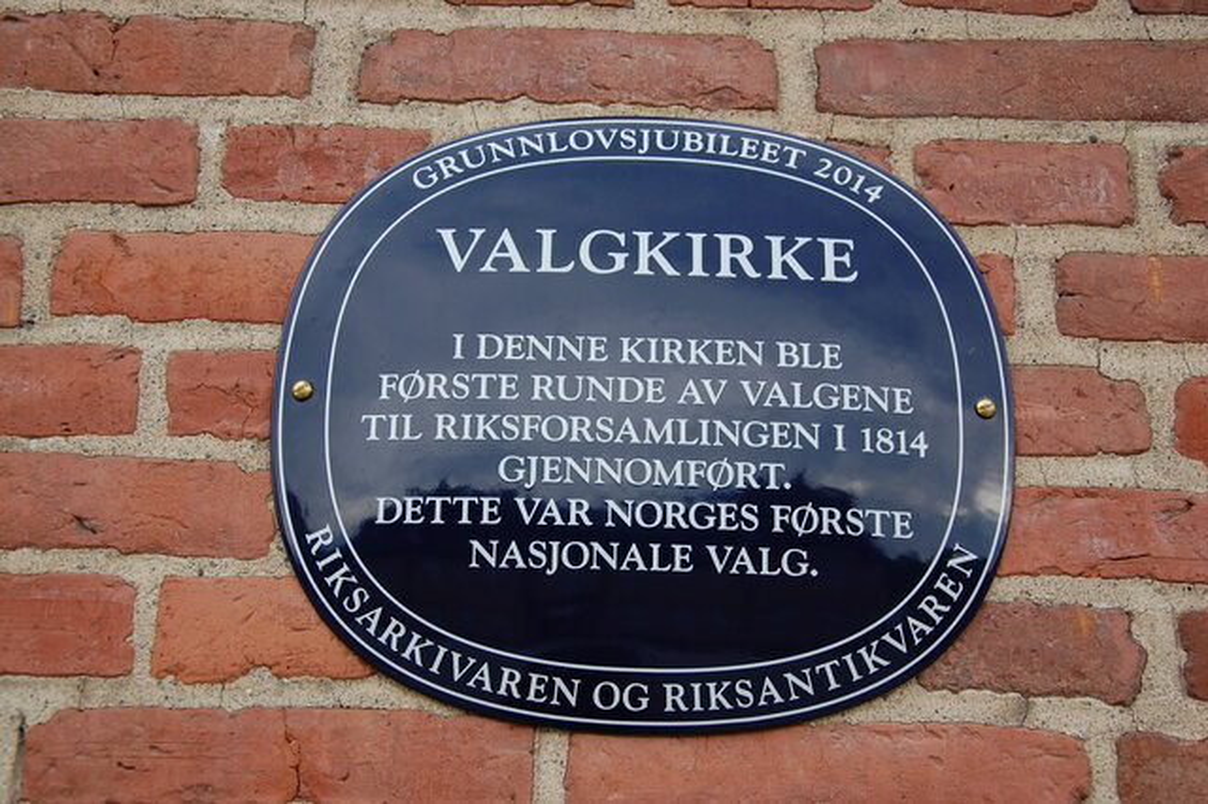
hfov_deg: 33.4
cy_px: 402
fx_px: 2012
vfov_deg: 22.6
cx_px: 604
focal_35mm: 60
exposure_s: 1/200
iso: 200
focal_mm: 40
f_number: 5.6
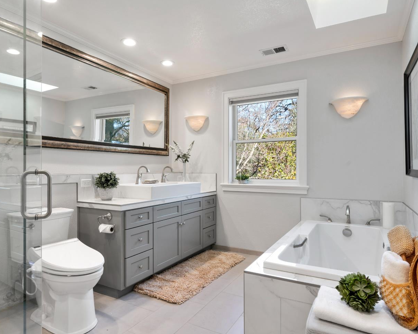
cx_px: 188
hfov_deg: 74.8
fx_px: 272
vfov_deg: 63.1
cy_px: 164
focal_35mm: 22
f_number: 9
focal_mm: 19
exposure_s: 1/8
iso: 500
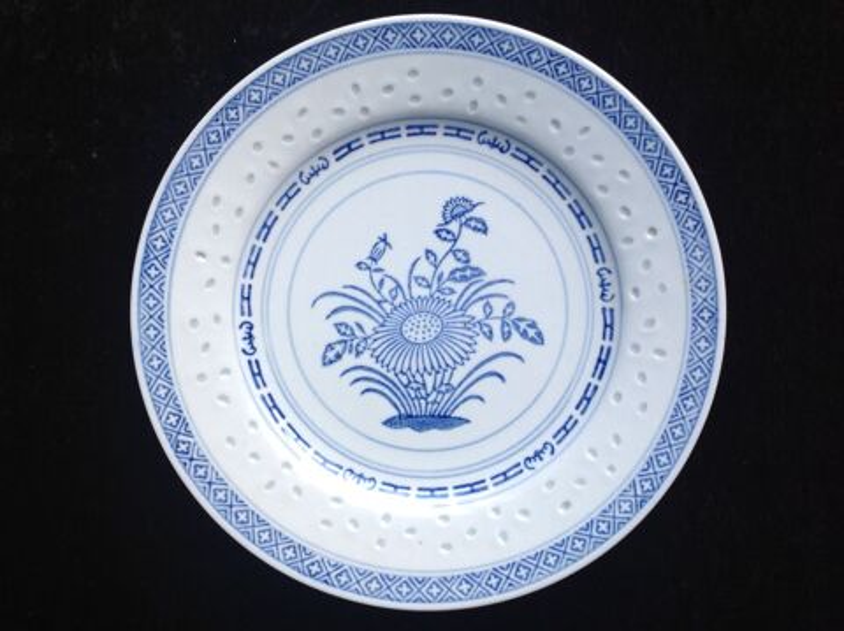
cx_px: 422
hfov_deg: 52.7
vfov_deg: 40.6
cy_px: 316
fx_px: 853
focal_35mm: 35
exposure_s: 1/30
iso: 50
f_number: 2.4
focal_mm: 4.28
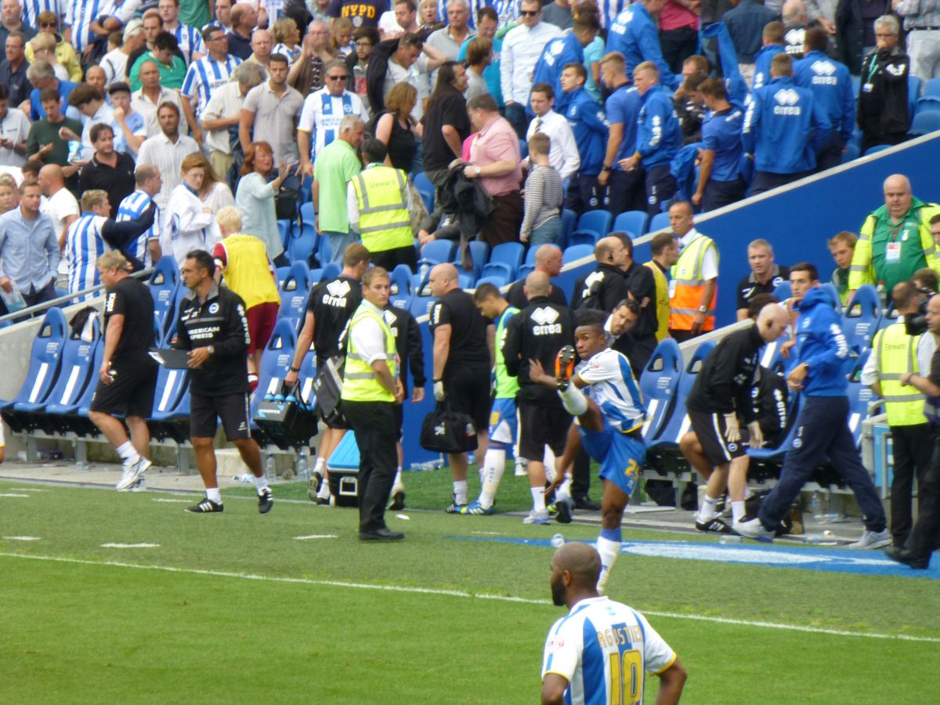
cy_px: 352
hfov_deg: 4.6
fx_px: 11785
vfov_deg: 3.4
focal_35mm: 434
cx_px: 470
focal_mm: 77.4
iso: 250
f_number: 6.2
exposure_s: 1/125
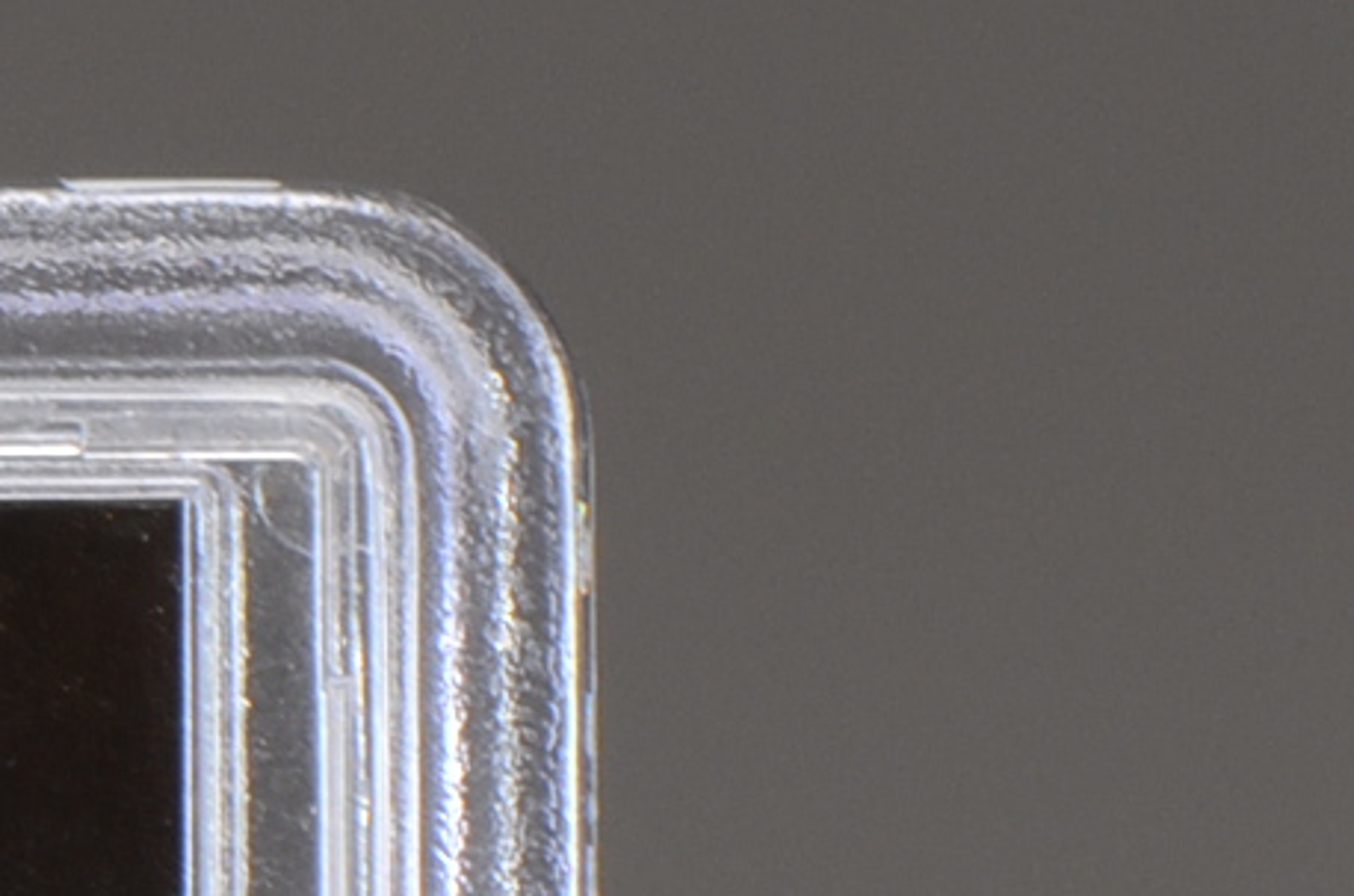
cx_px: -615
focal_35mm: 686
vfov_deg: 2.0
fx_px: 25727
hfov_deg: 3.0
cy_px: 1999
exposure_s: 1/100
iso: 320
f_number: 14
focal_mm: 85
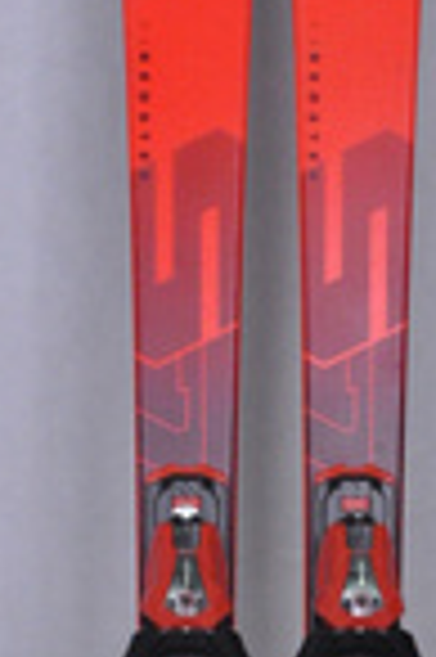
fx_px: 2104
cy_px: 662
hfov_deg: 11.8
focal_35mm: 116
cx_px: 263
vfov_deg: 17.3
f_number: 9.5
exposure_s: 1/125
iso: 3200
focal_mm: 25
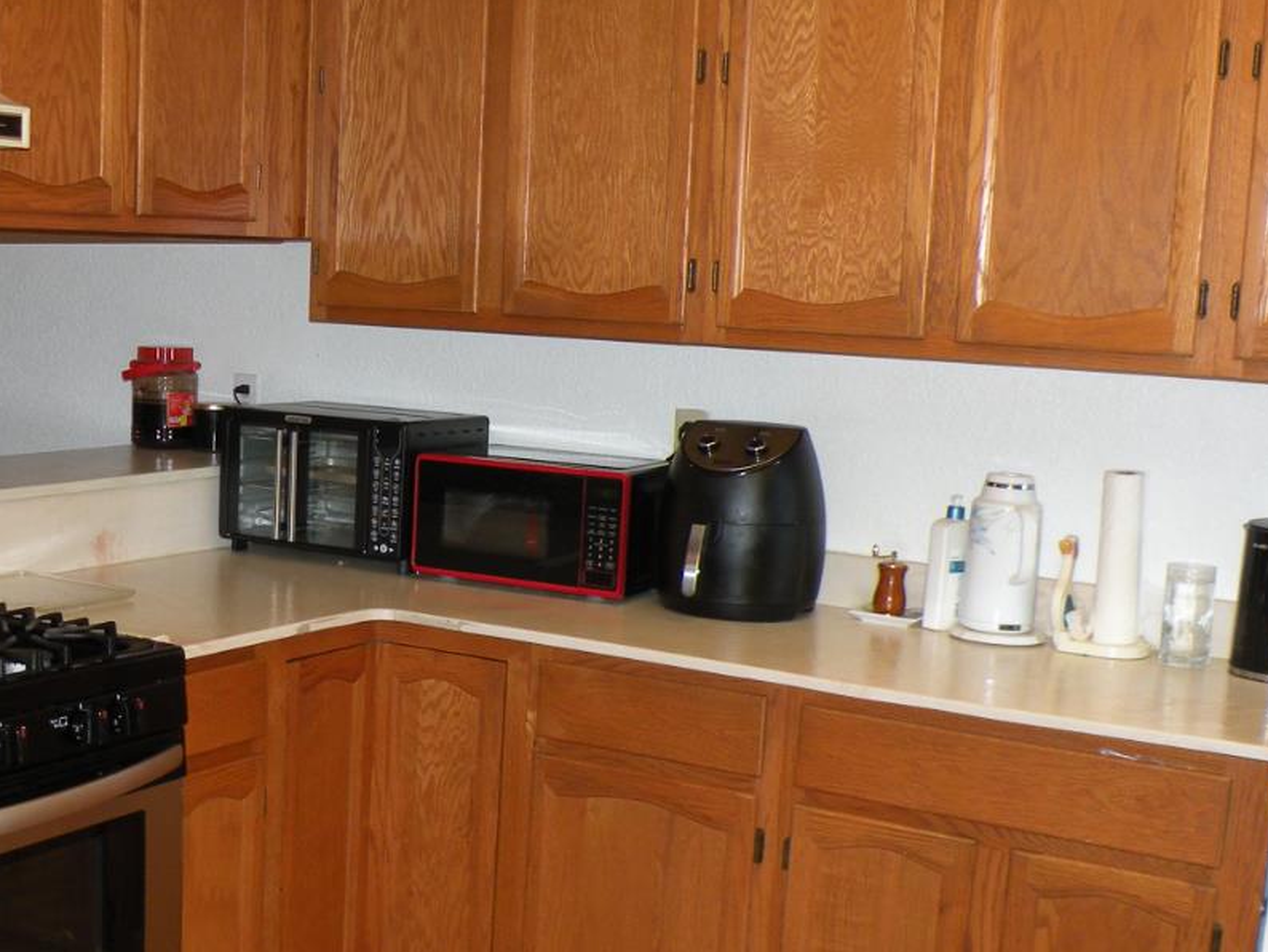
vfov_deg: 28.4
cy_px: 611
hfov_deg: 36.7
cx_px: 342
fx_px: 1869
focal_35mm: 51
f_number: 2.8
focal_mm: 4.7
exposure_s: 1/38.1
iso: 83
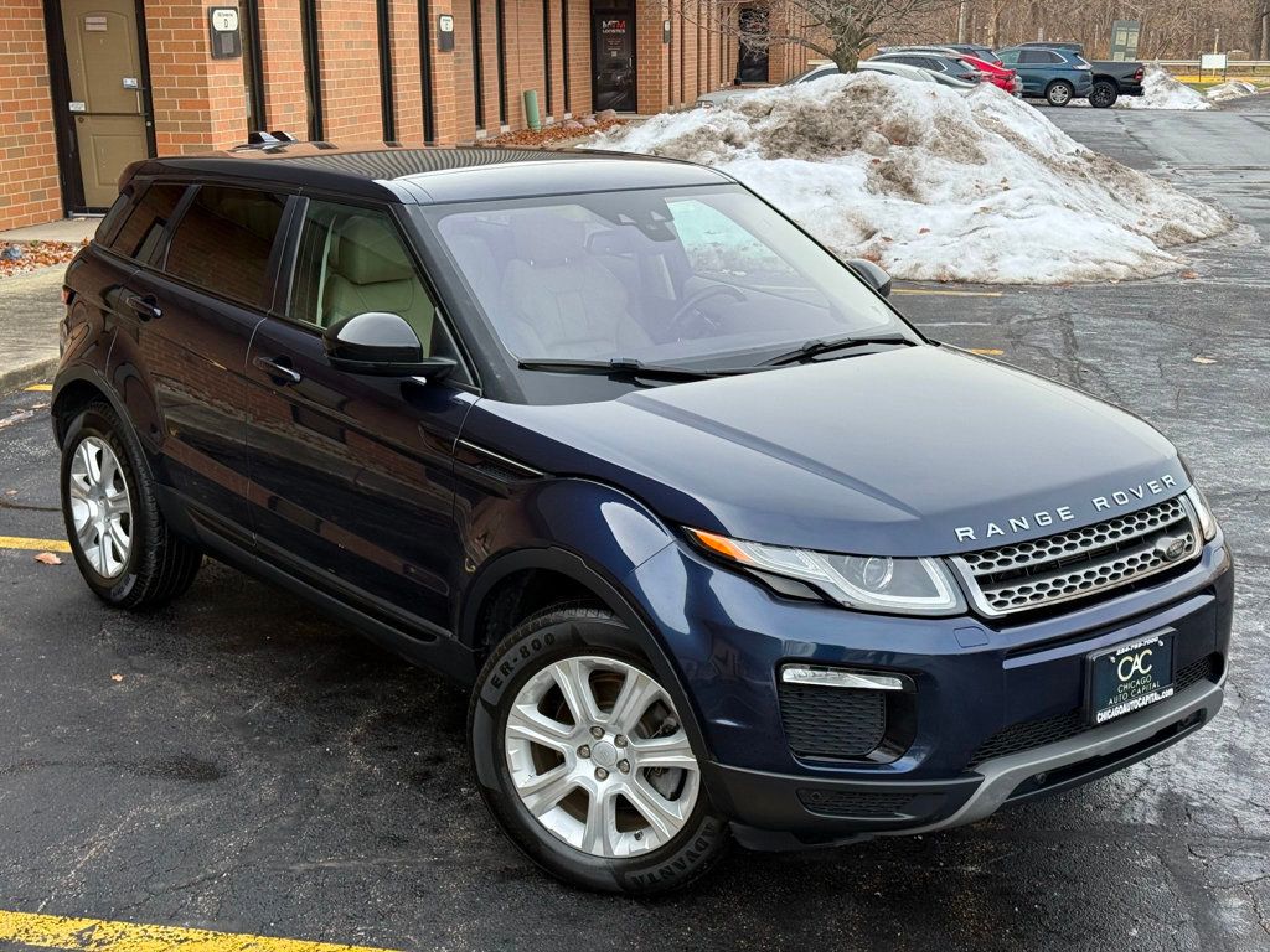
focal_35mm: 48
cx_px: 635
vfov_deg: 30.3
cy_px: 476
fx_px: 1761
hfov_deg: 39.7
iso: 64
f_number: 1.78
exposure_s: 1/885
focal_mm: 6.76
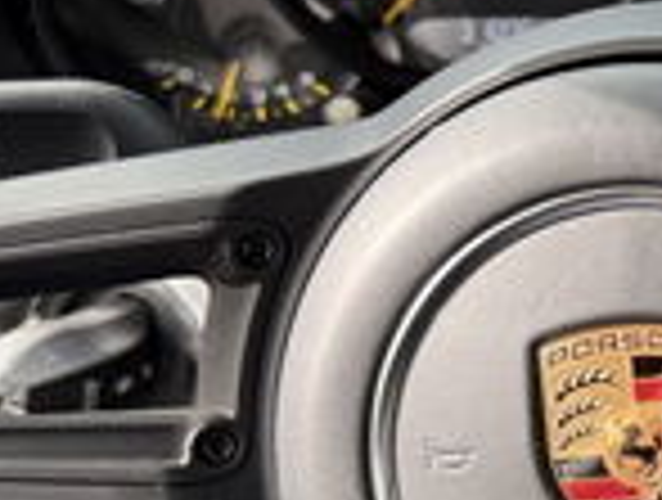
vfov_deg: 11.9
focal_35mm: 125
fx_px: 2396
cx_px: 1135
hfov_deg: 14.2
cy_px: 216
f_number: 1.78
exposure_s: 1/379
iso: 100
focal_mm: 6.76
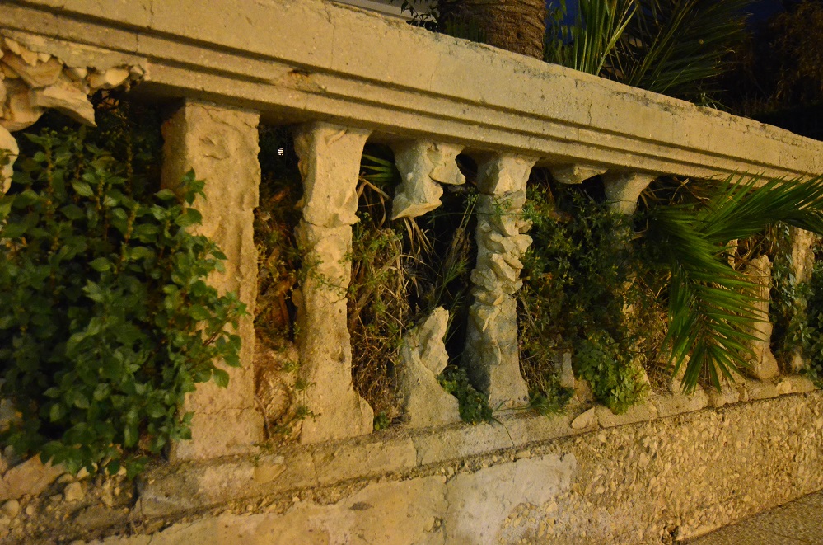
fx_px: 650
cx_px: 412
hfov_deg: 64.7
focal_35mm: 28
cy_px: 272
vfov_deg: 45.5
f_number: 4
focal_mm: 19
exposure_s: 1/10
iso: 6400
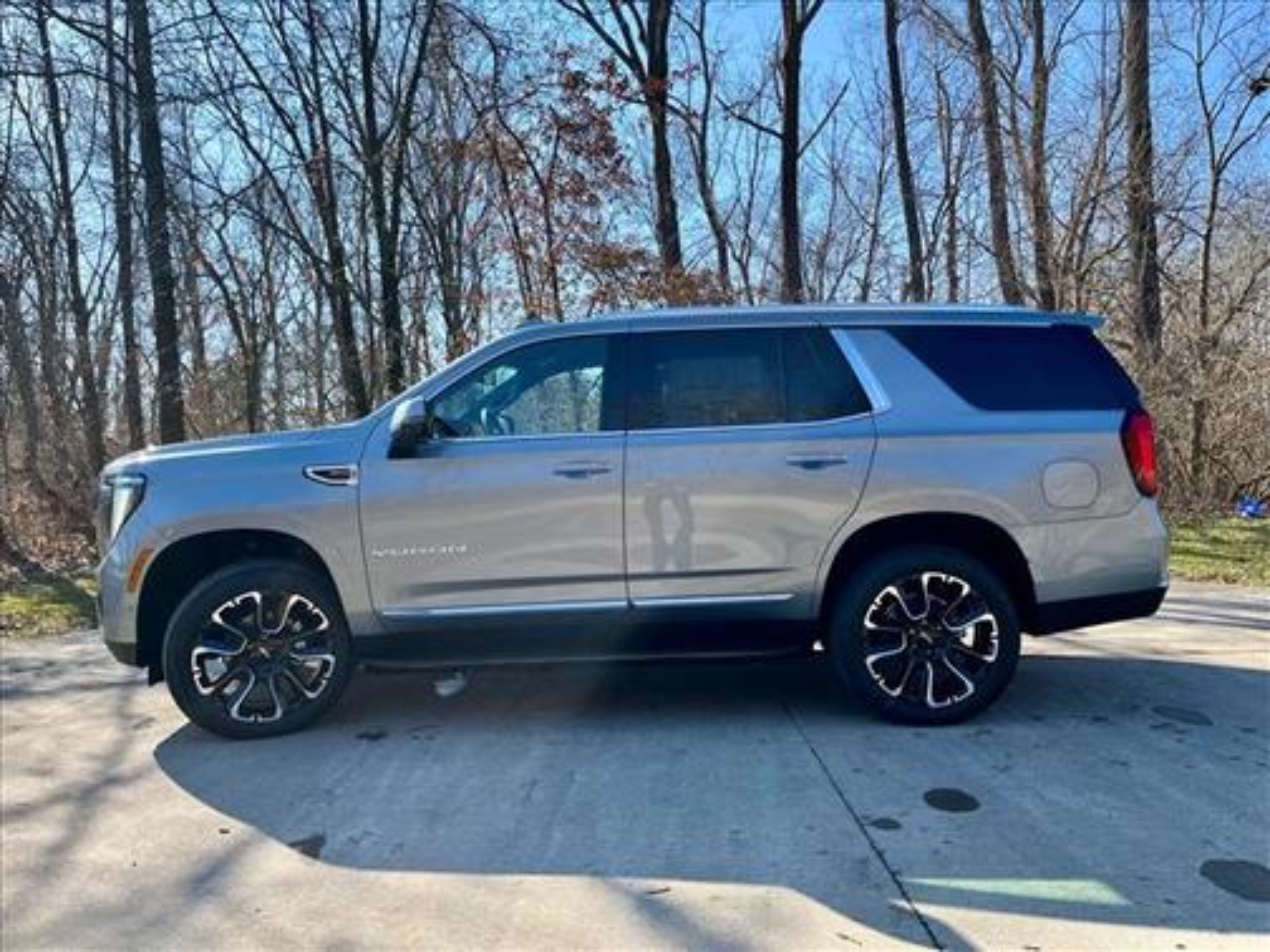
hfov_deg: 67.3
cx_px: 635
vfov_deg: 53.1
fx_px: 954
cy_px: 476
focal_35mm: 26
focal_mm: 5.1
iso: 50
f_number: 1.6
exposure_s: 1/1086
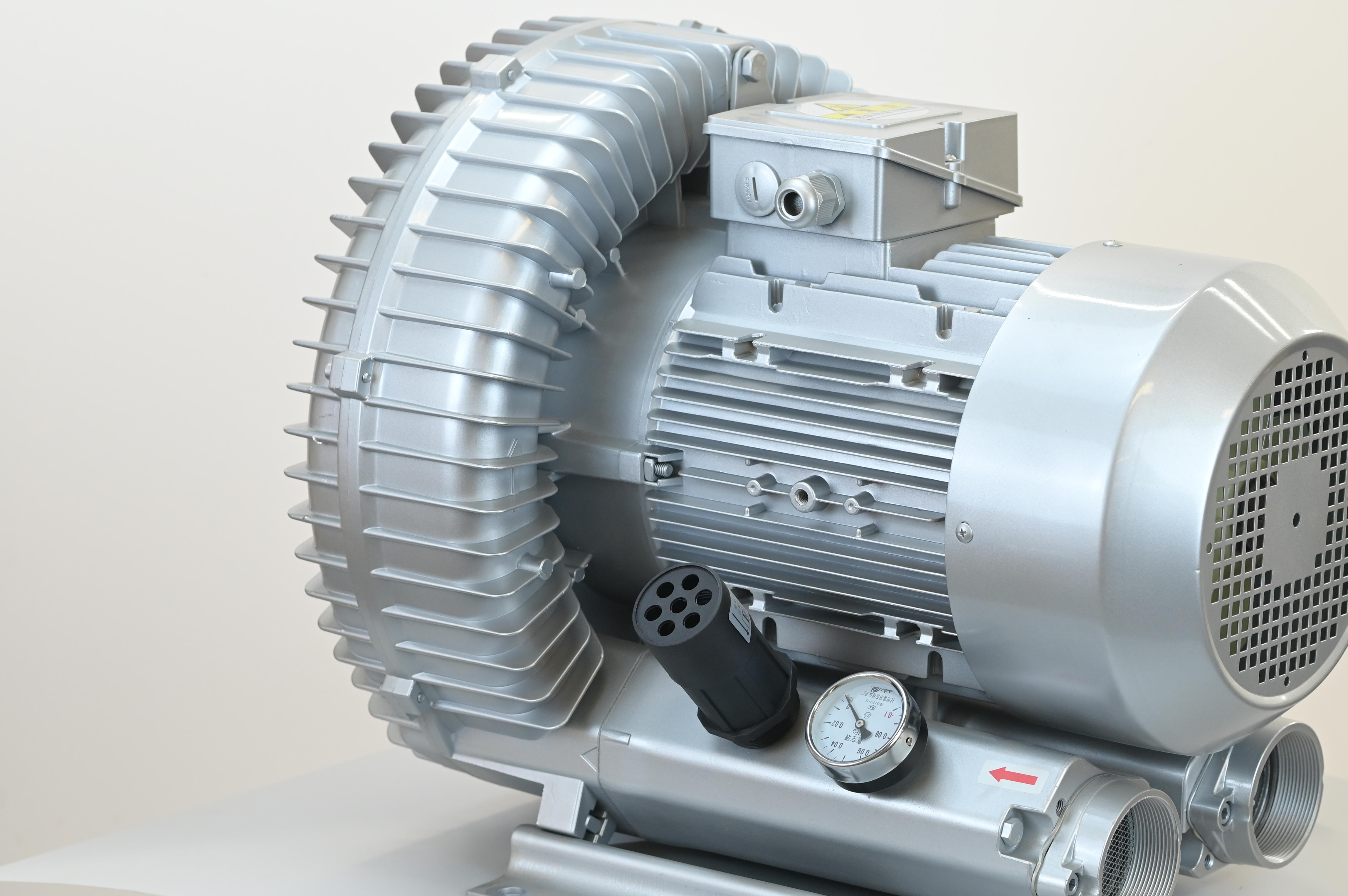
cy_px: 453
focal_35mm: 112
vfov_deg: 12.2
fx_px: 4191
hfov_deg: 18.2
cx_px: 828
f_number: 5.6
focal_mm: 85
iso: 1000
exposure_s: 1/160
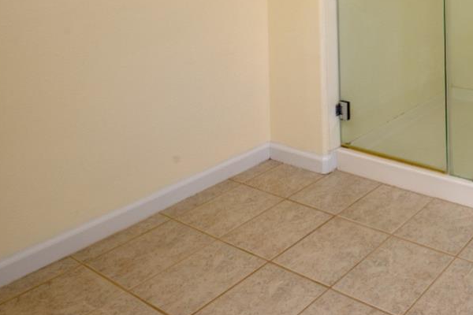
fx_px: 460
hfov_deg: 41.2
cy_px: -52
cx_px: 542
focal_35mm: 35
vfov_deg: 32.2
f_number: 10
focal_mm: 14
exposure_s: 1/20
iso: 400
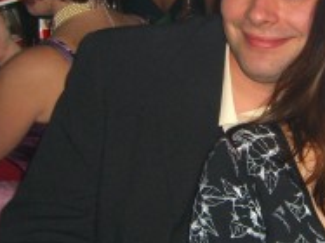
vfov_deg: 12.1
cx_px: 271
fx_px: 1145
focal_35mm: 122
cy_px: 90
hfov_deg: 16.0
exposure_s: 1/60
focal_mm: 7.9
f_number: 2.8
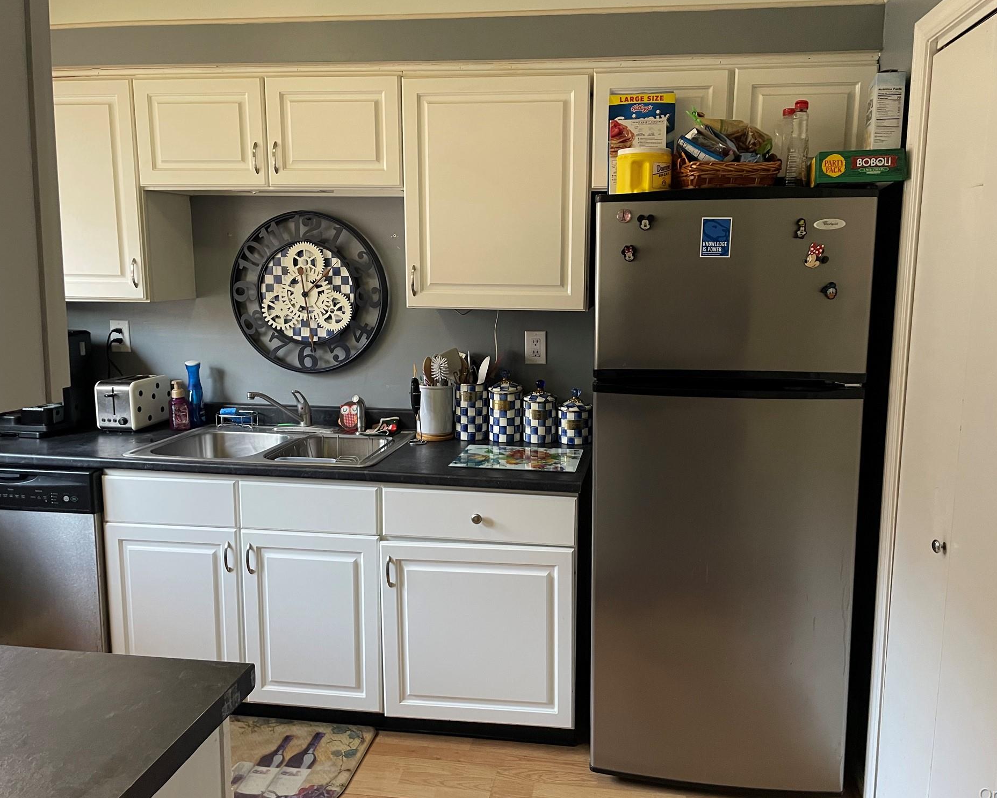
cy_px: 394
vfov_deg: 51.5
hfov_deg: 62.1
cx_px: 538
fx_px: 826
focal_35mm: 28
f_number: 1.6
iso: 320
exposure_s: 1/60
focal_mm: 4.2
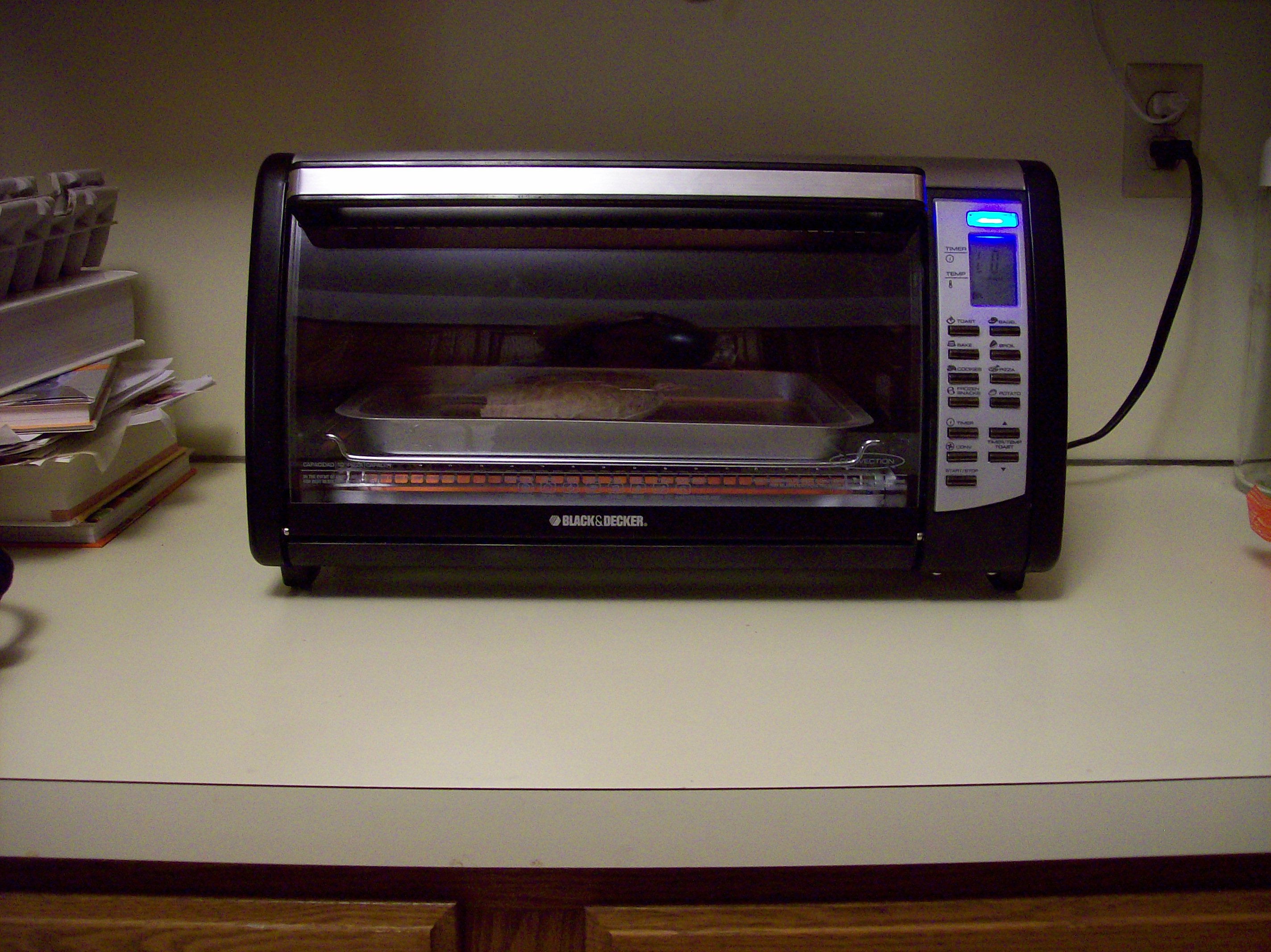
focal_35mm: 36
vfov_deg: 39.6
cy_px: 476
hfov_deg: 51.4
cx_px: 636
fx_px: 1321
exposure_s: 1/9.18
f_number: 2.7
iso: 160
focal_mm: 6
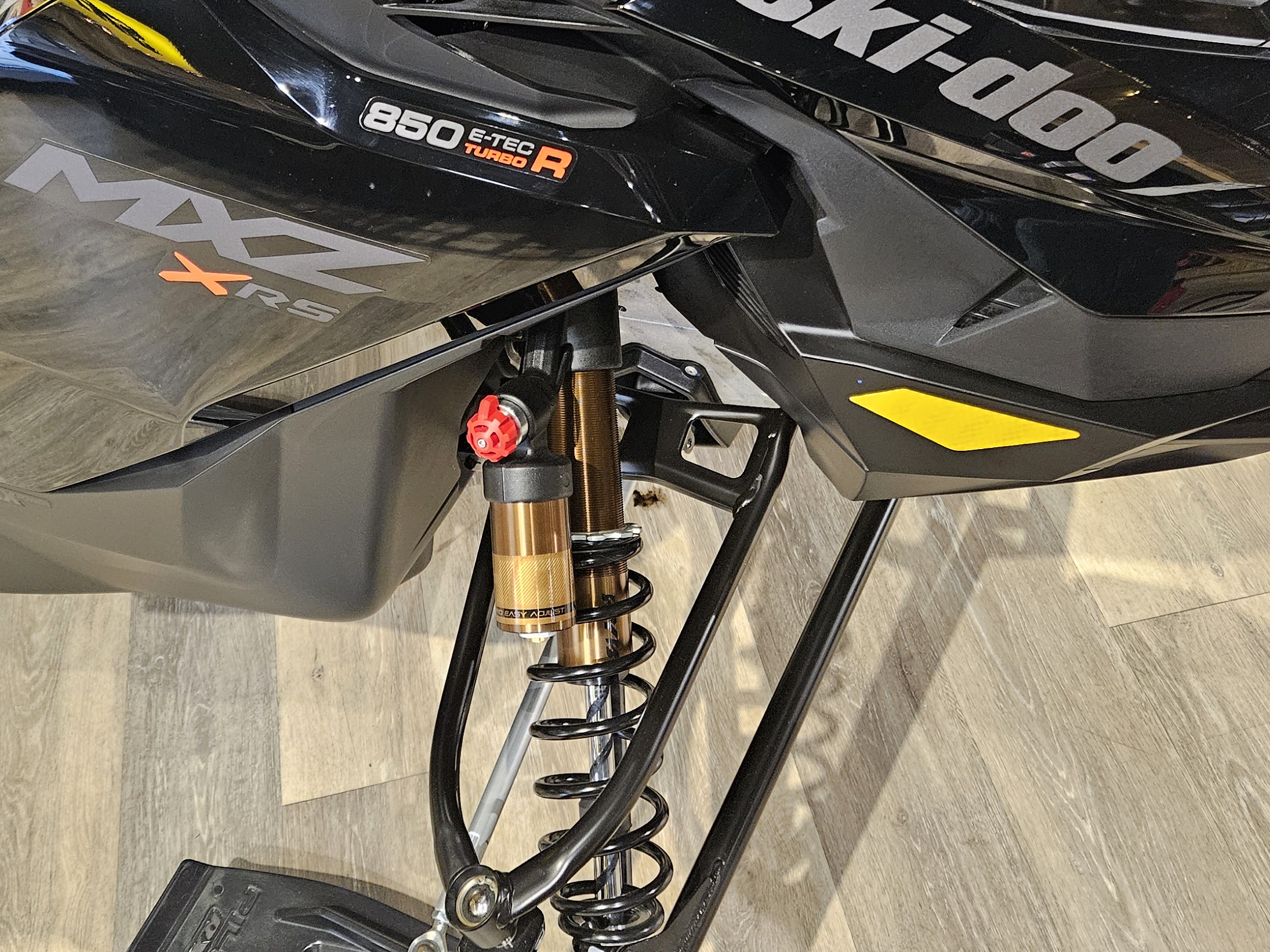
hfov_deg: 44.3
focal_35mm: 42
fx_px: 1541
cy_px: 128
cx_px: 448
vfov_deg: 32.9
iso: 1000
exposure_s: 1/120
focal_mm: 5.4
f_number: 1.8
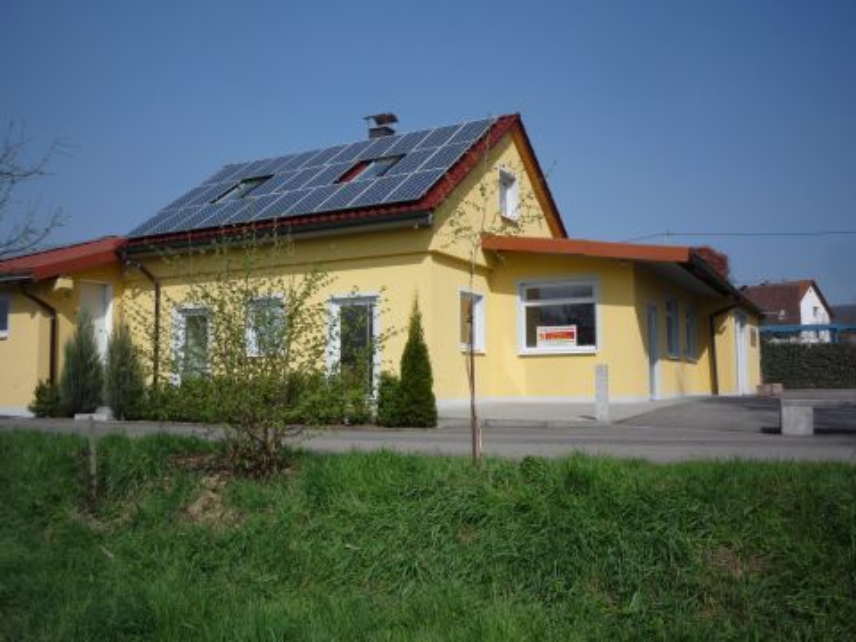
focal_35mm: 32
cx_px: 428
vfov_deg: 44.2
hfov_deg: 56.8
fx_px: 791
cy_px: 321
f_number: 5.6
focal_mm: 5.2
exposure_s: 1/640
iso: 100
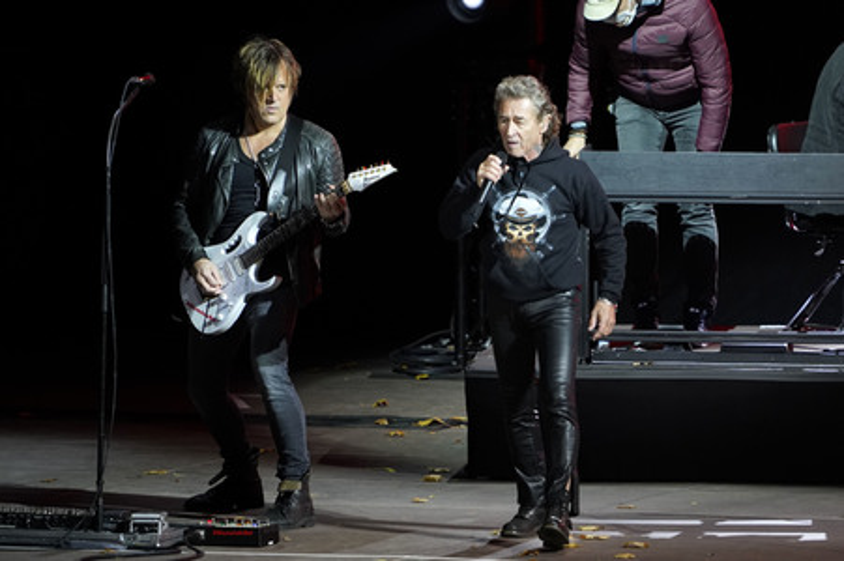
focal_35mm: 600
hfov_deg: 3.4
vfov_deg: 2.3
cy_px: 280
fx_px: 14056
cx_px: 422
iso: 3200
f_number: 6.3
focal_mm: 600
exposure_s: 1/200
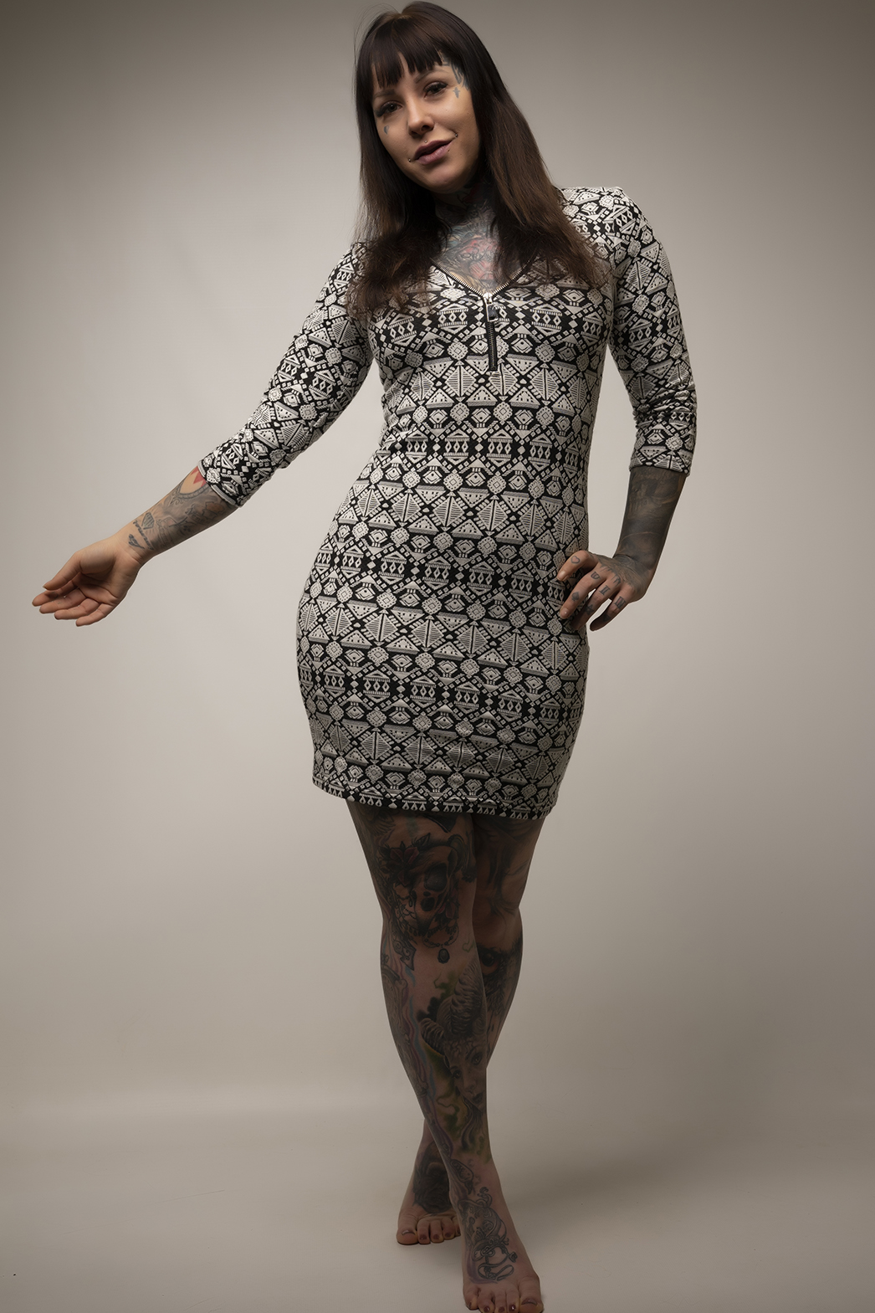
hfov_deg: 26.5
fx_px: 1859
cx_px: 440
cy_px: 665
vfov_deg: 38.9
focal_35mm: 51
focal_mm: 50
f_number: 8
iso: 100
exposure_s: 1/200
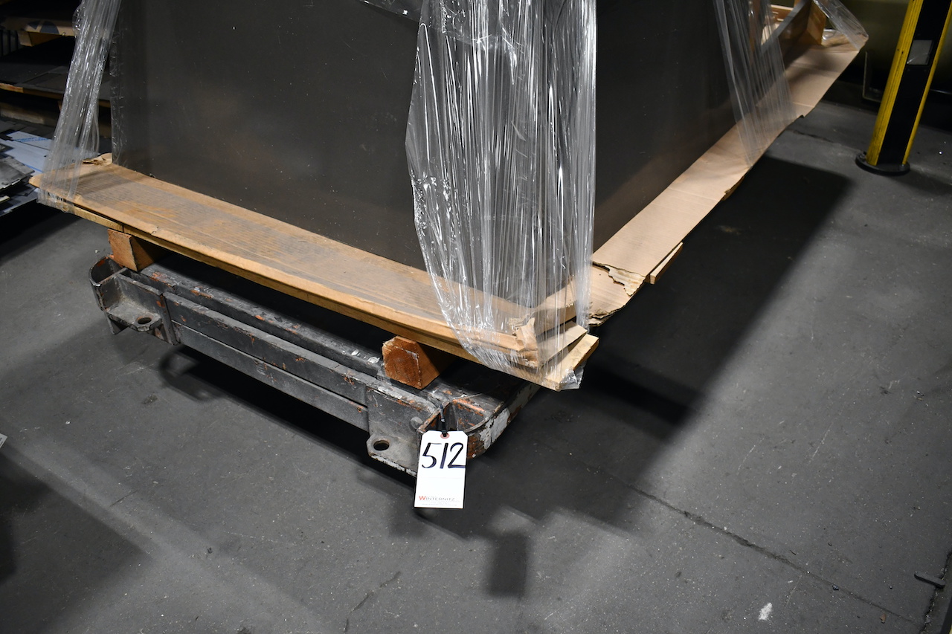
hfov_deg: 61.9
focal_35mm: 30
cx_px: 476
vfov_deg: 43.6
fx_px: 793
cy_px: 317
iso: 1600
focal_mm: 20
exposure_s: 1/125
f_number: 3.8
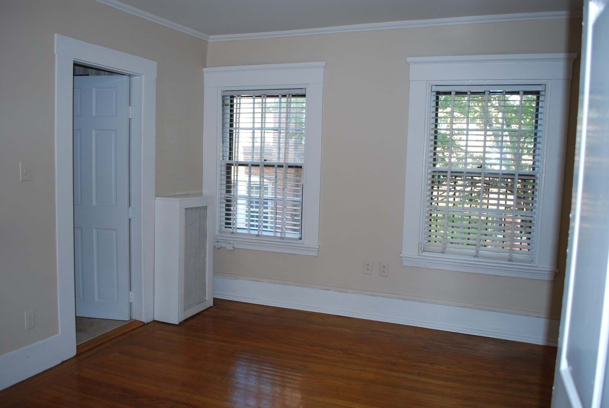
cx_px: 304
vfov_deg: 48.1
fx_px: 457
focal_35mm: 27
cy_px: 204
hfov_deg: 67.3
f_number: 3.5
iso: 200
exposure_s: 1/60
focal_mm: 18
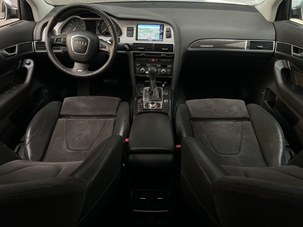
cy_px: 114
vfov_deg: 53.1
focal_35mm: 26
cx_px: 152
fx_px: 228
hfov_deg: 67.3
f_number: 1.5
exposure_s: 1/60
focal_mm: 5.7
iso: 400
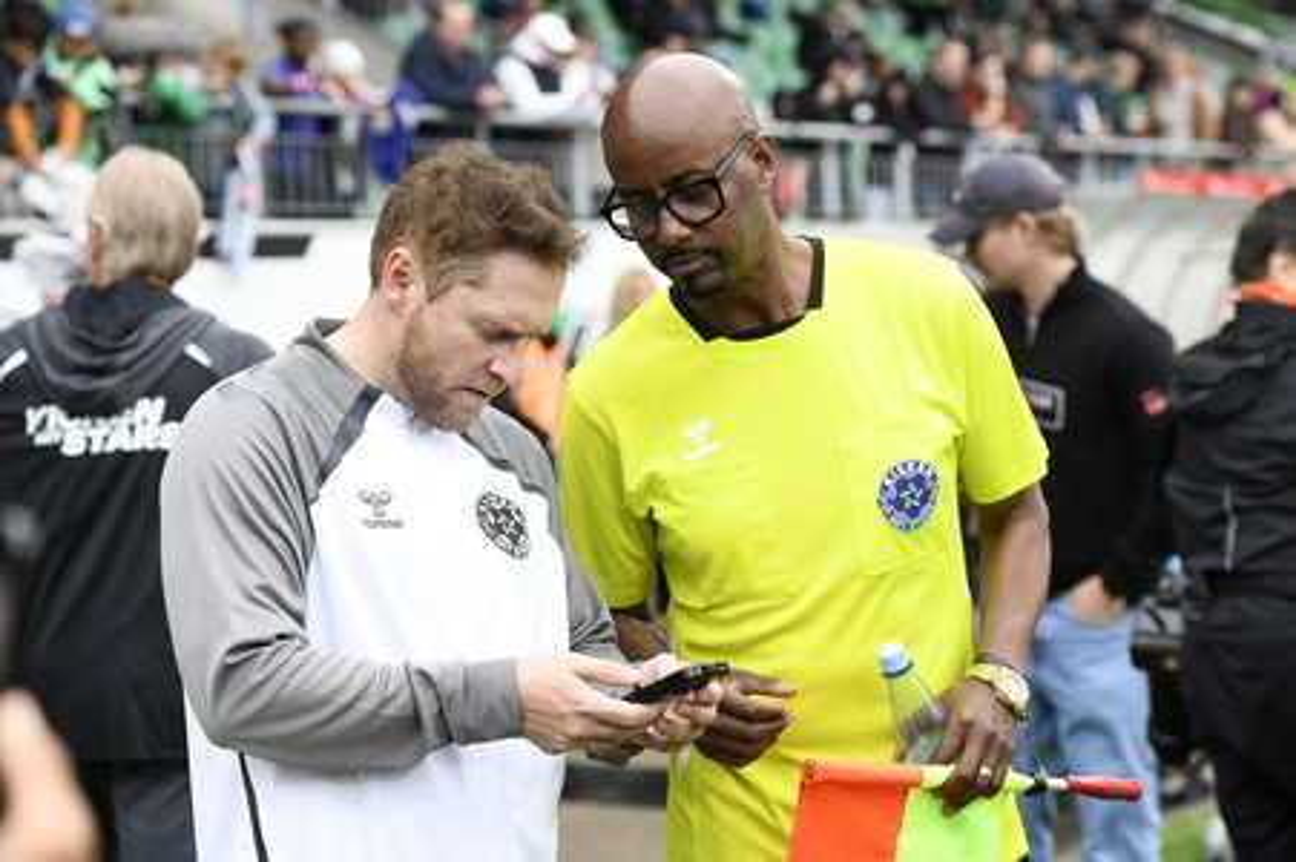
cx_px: 648
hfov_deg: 23.7
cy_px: 431
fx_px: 3094
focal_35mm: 86
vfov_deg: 15.9
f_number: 5
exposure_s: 1/1000
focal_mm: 86
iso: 1000
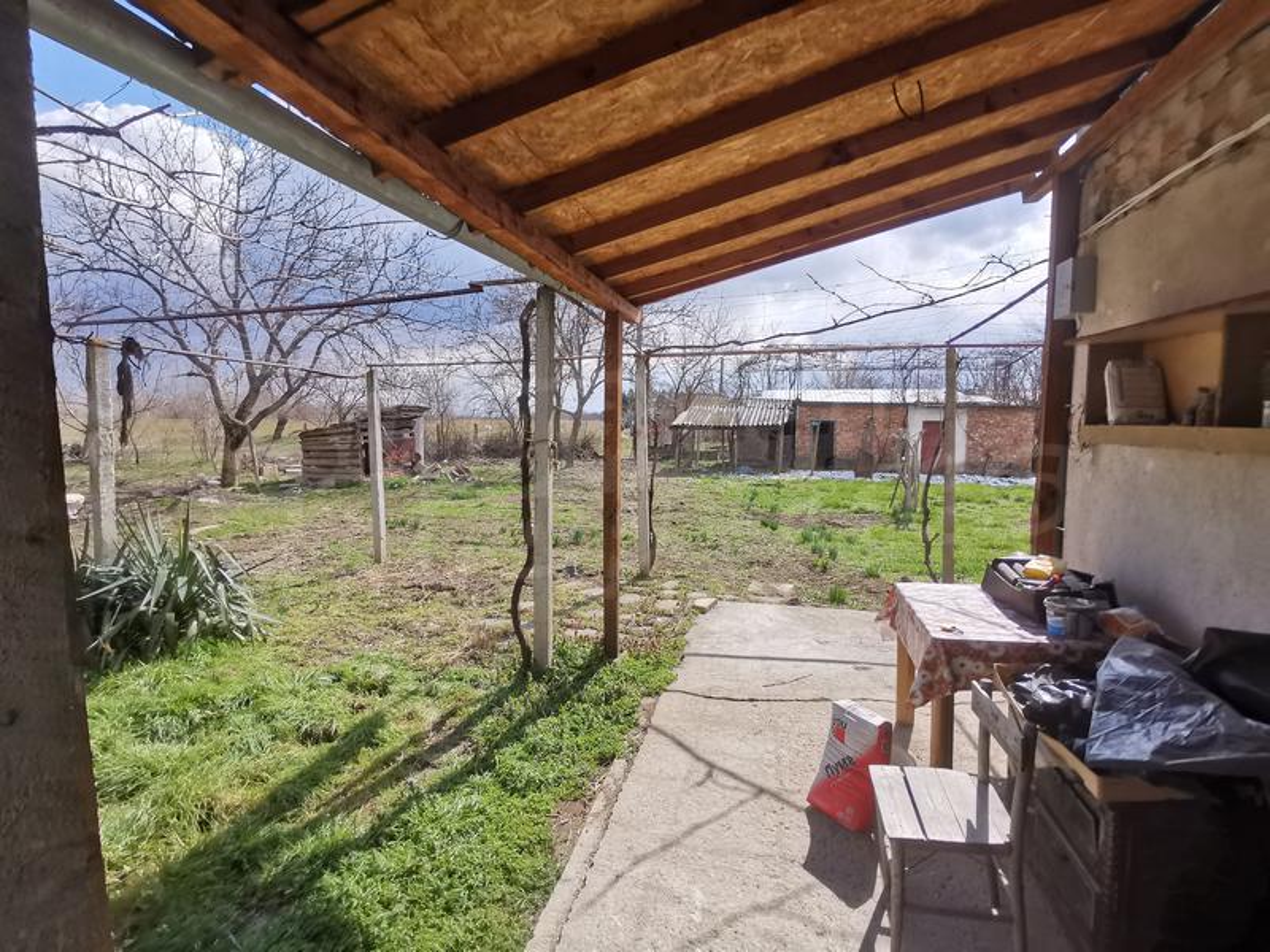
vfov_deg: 74.7
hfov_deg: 91.0
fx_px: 624
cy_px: 476
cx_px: 635
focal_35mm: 17
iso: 50
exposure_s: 1/1221
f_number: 2.2
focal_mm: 2.23
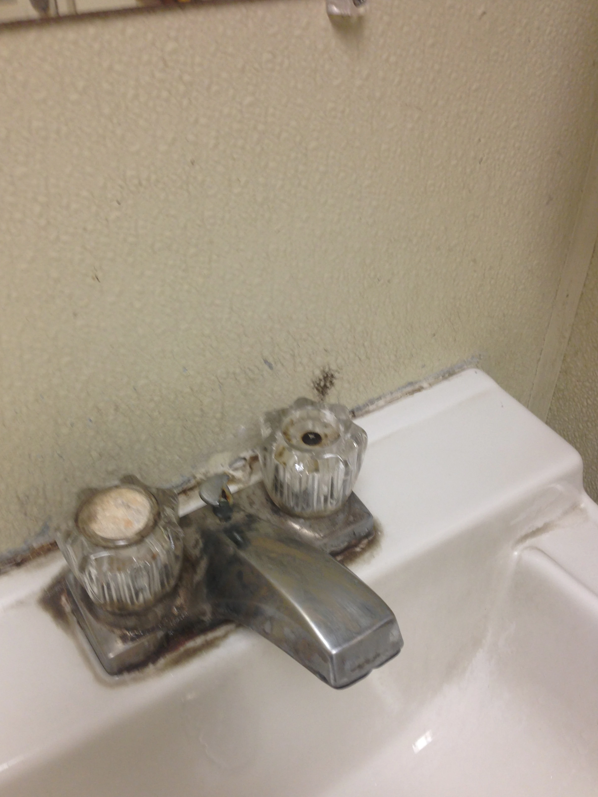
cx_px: 295
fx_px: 783
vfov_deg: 54.0
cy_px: 401
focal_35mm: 34
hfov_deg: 41.8
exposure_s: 1/24
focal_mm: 4.13
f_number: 2.4
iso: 50
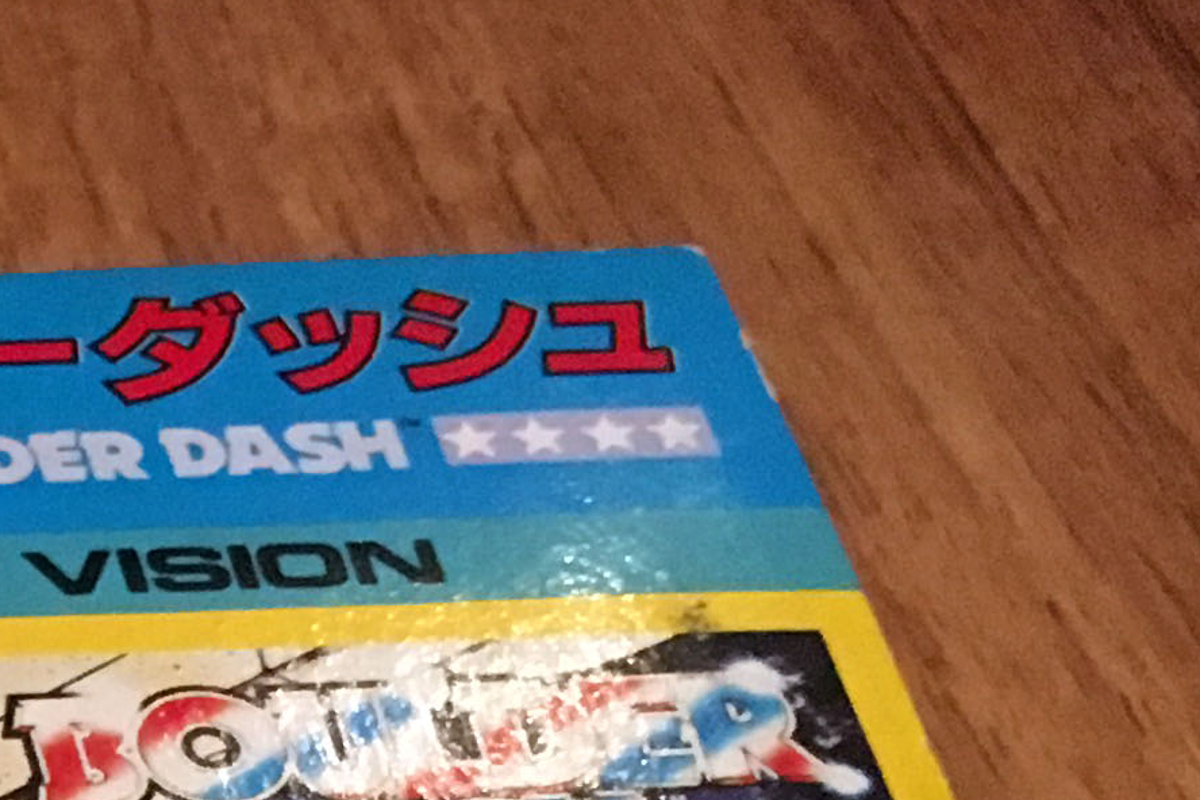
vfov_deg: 9.0
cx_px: -1270
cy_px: 1900
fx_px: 4566
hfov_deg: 12.9
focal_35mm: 137
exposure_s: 1/17
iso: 200
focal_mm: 4.15
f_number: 2.2
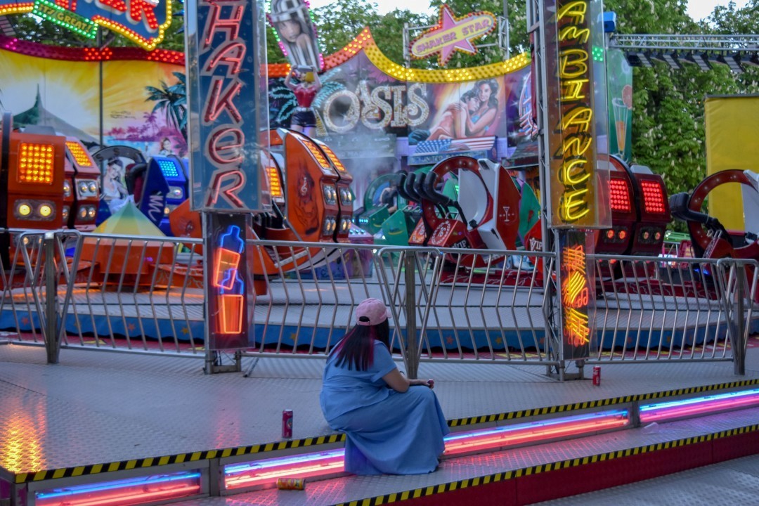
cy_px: 253
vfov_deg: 26.5
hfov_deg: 38.9
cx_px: 380
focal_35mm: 51
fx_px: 1075
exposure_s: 1/500
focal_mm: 34
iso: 800
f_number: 4.5
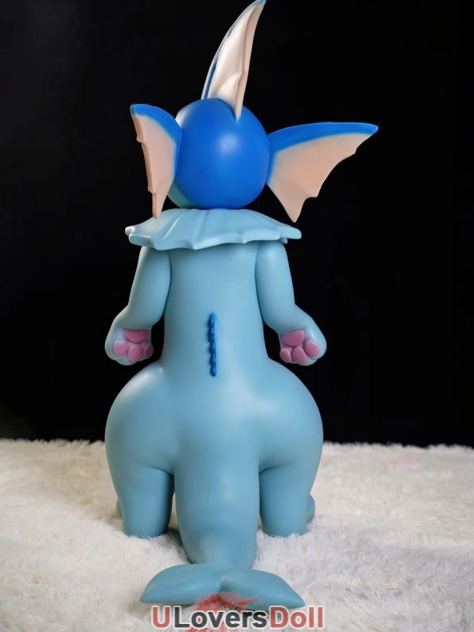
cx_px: 238
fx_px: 1040
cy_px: 291
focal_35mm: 57
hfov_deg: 25.7
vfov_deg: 33.8
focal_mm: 52
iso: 50
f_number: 3.5
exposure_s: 1/50
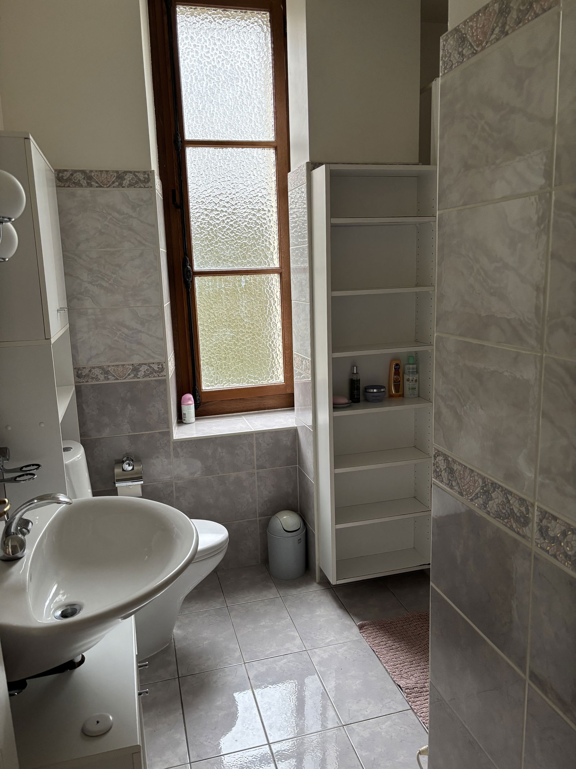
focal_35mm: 26
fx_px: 577
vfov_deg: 67.3
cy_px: 384
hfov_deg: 53.1
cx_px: 288
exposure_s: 1/60
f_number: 1.6
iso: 200
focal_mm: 5.96
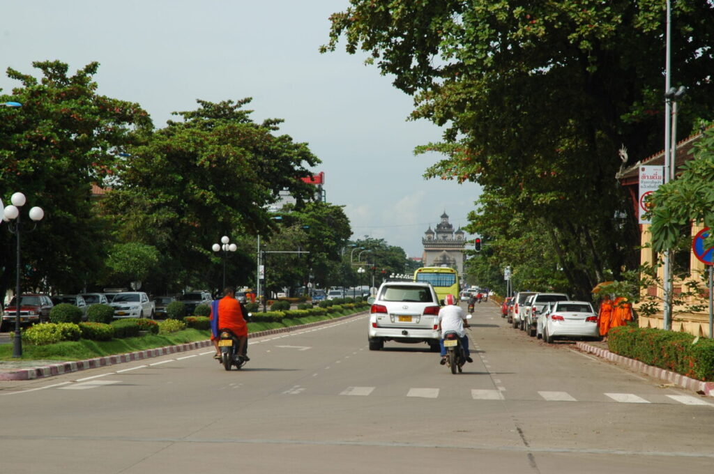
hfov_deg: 19.5
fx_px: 2080
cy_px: 237
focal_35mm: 105
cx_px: 357
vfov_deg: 13.0
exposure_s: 1/250
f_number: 10
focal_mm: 70
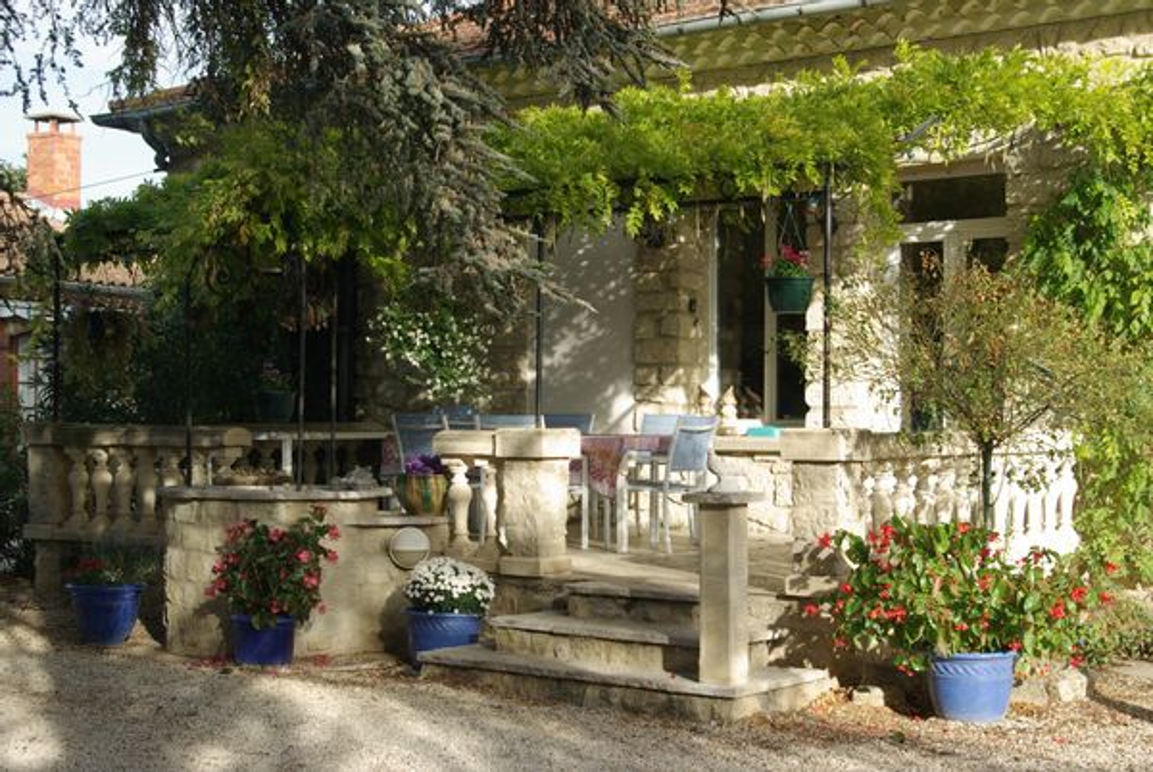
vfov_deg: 25.8
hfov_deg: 37.8
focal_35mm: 52
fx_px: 1684
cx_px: 576
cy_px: 386
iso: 100
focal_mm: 35
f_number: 6.7
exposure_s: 1/125
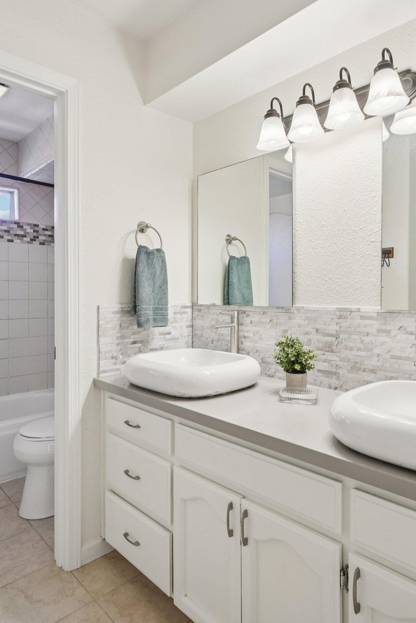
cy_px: 300
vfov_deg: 78.5
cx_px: 223
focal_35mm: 22
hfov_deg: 57.2
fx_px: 381
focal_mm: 14
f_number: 8
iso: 640
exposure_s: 1/50
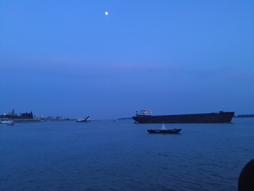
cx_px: 127
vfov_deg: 45.4
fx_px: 227
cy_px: 96
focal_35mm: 31
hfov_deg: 58.4
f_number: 2.2
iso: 160
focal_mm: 4.73
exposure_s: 1/33
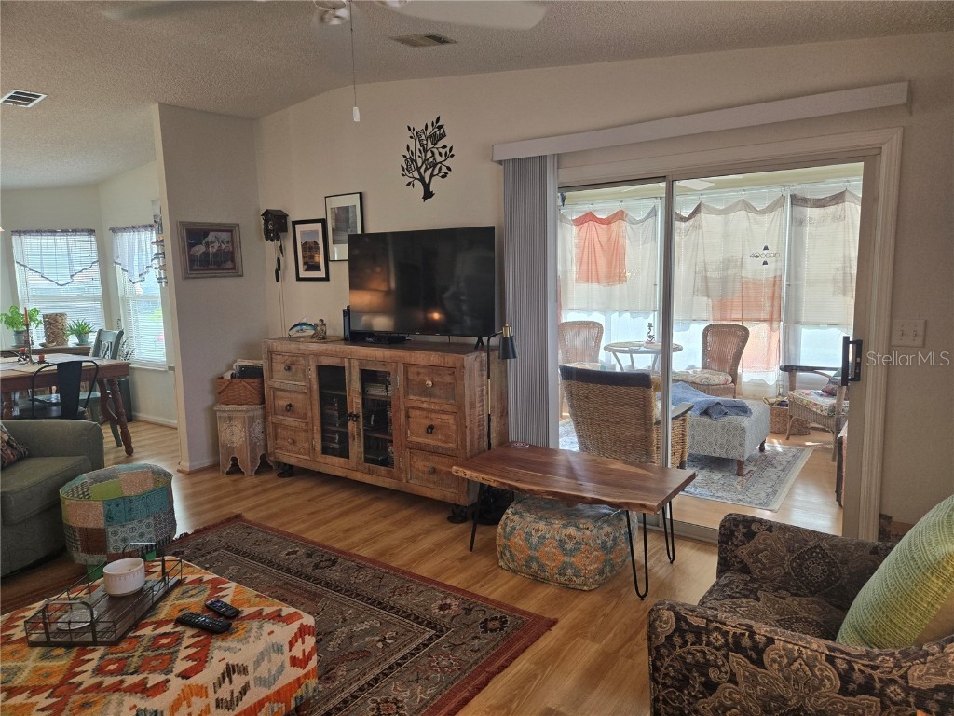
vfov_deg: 58.9
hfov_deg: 73.9
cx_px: 477
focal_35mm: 23
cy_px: 358
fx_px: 634
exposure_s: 1/120
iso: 200
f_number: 1.8
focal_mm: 5.4
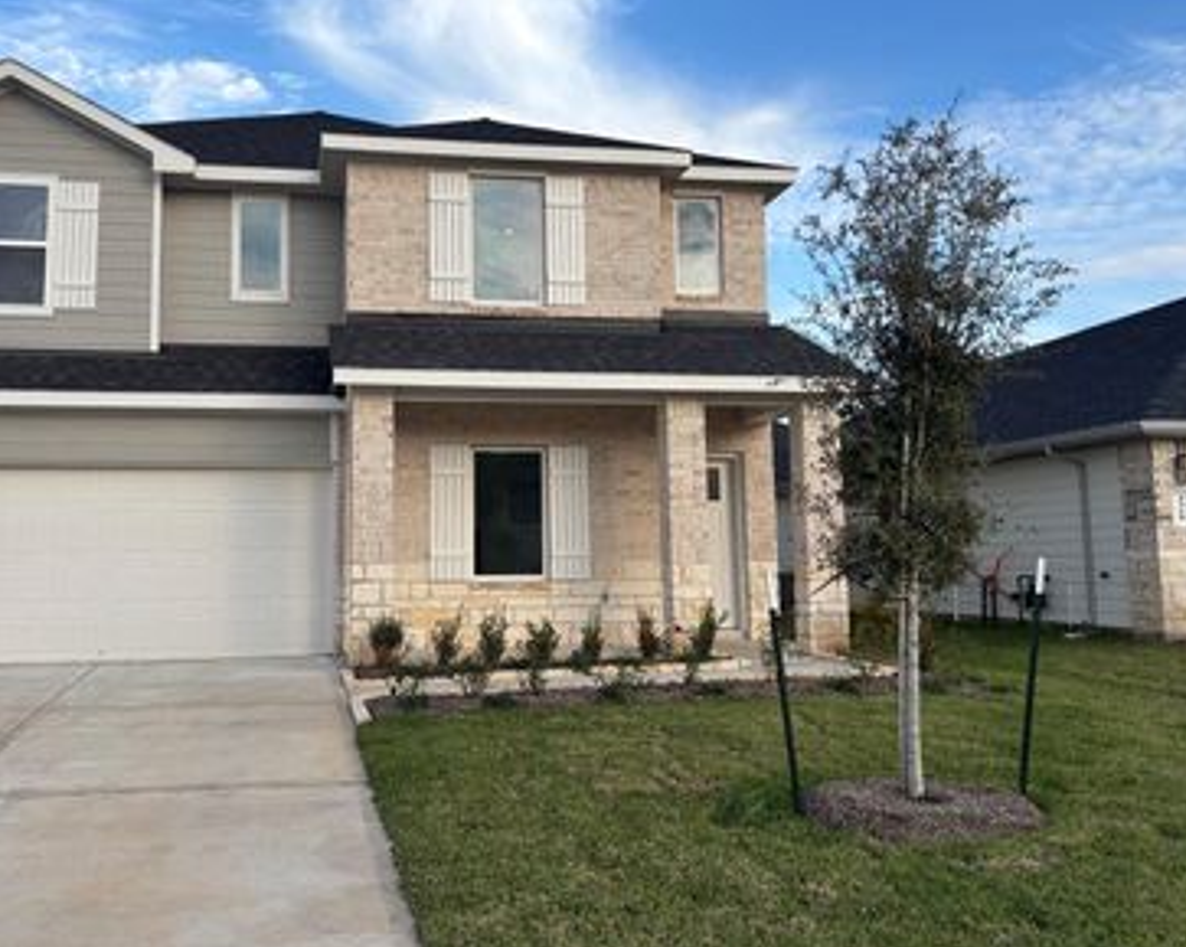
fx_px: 1228
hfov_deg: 51.3
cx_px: 497
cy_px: 397
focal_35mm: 35
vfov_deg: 42.1
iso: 50
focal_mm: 5.96
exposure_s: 1/1845
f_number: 1.6
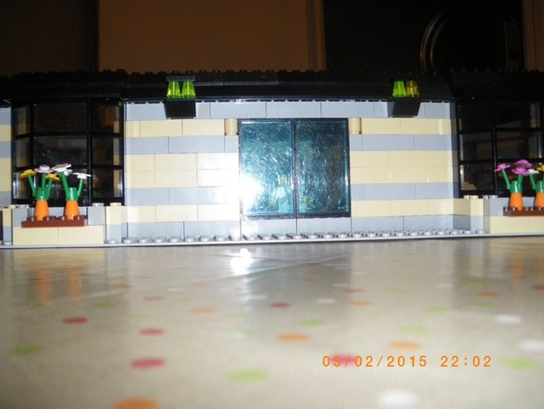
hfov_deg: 51.3
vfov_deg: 39.7
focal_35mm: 36
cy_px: 204
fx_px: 566
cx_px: 272
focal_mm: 6.3
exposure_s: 1/50
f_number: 3.5
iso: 400
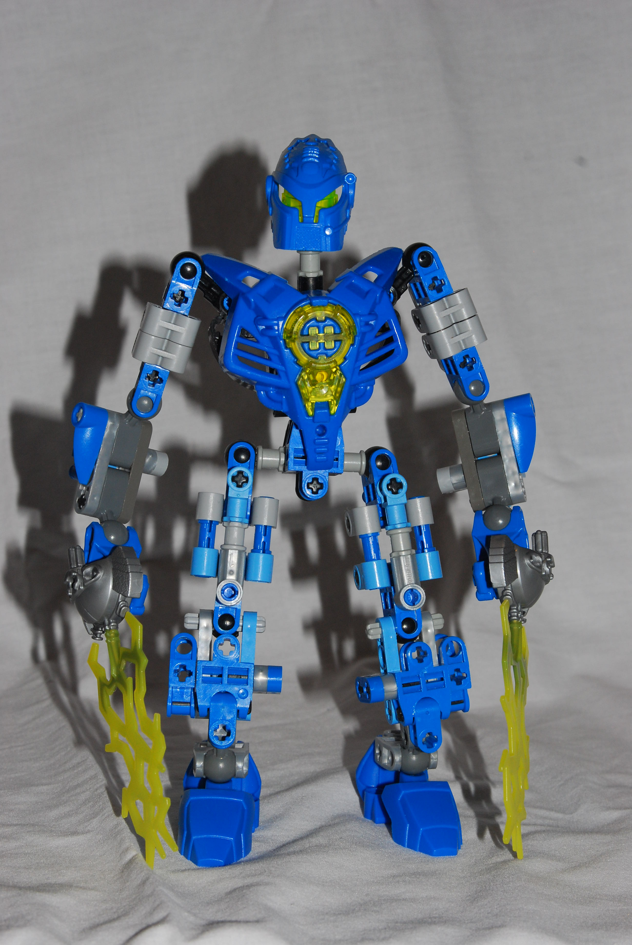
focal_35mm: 72
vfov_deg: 28.0
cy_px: 472
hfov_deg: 19.0
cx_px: 316
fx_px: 1890
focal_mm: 48
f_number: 11
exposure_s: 1/200
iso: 400
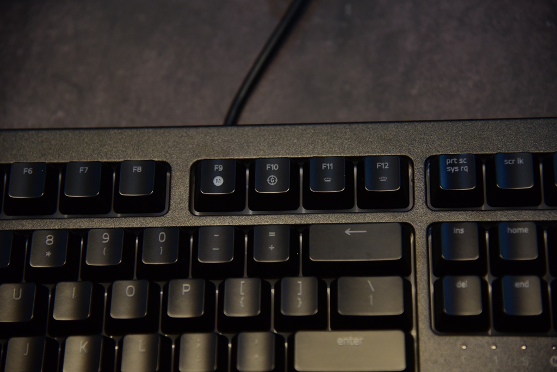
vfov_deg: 11.4
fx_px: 1857
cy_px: 186
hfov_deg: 17.1
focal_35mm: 120
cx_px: 278
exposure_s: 1/40
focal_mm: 120
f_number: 4
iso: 1600
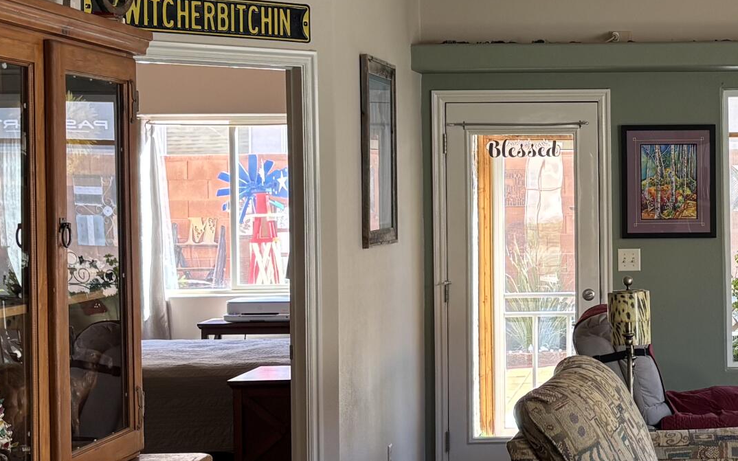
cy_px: 194
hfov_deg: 26.0
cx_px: 663
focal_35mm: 77
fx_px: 1549
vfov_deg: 16.9
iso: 100
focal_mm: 5.96
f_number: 1.6
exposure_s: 1/121
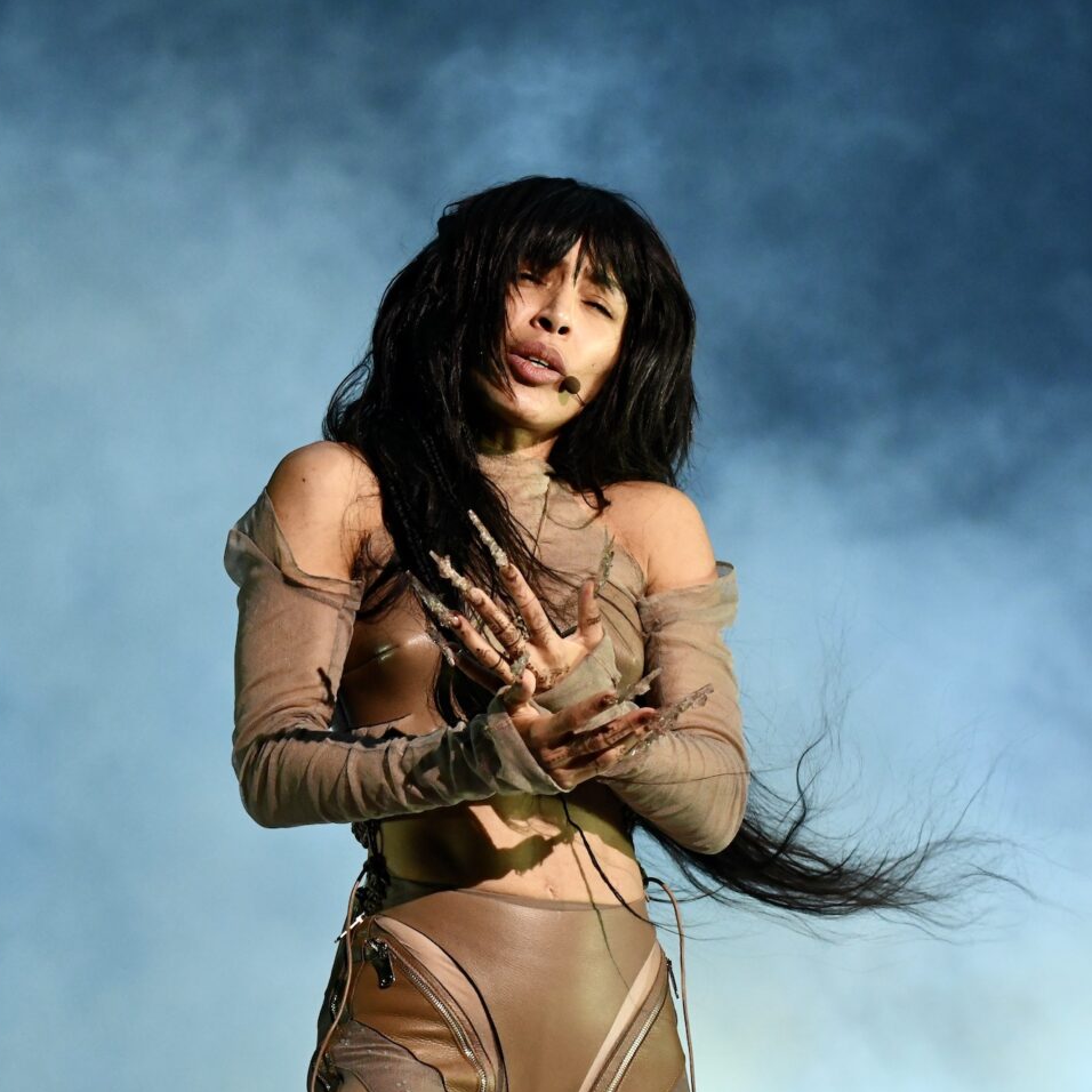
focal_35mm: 384
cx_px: 513
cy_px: 547
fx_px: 13705
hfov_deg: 4.6
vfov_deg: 4.6
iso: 3200
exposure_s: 1/250
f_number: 4
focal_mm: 200
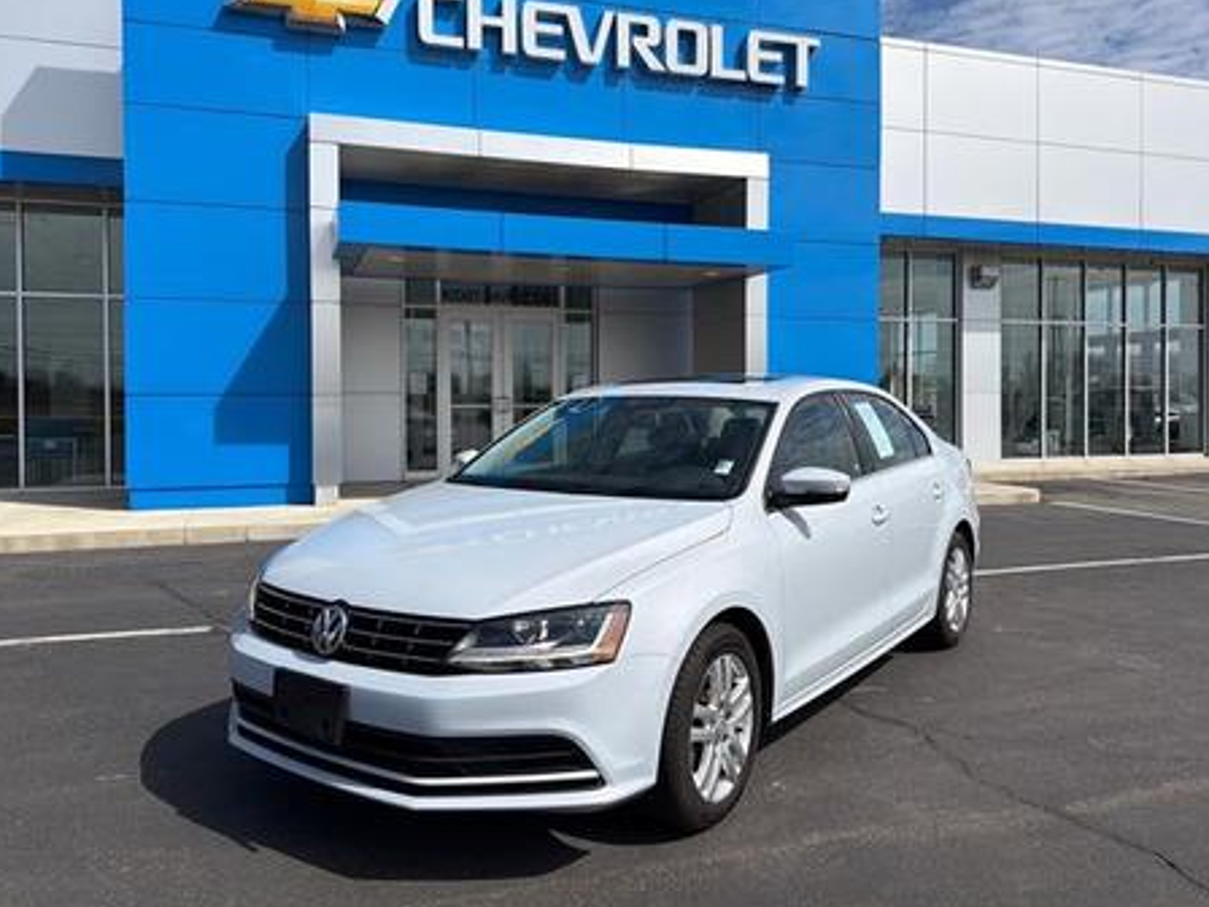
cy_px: 408
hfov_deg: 65.3
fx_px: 943
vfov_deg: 51.3
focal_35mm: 27
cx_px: 580
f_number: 1.78
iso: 80
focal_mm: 6.76
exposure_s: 1/9091
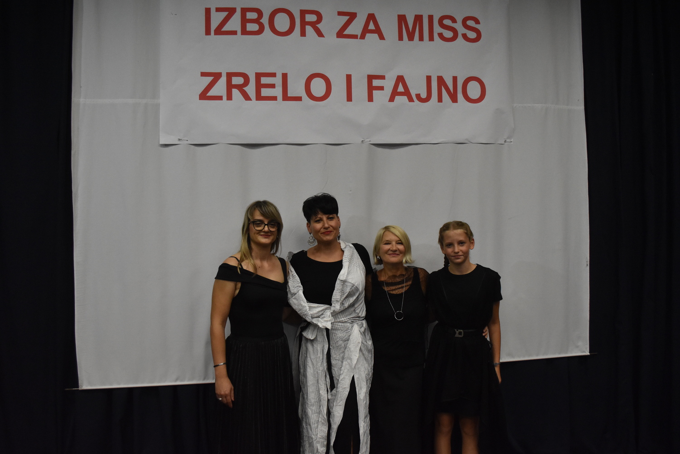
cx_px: 340
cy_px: 227
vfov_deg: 47.9
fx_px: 510
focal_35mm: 27
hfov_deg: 67.4
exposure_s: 1/500
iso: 2000
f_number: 3.5
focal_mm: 18
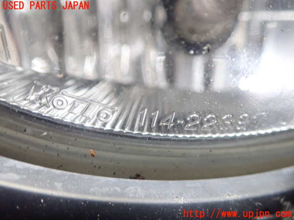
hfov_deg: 60.0
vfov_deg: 46.8
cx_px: 147
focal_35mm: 30
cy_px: 110
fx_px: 255
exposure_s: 1/30
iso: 800
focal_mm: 5.5
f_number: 2.3
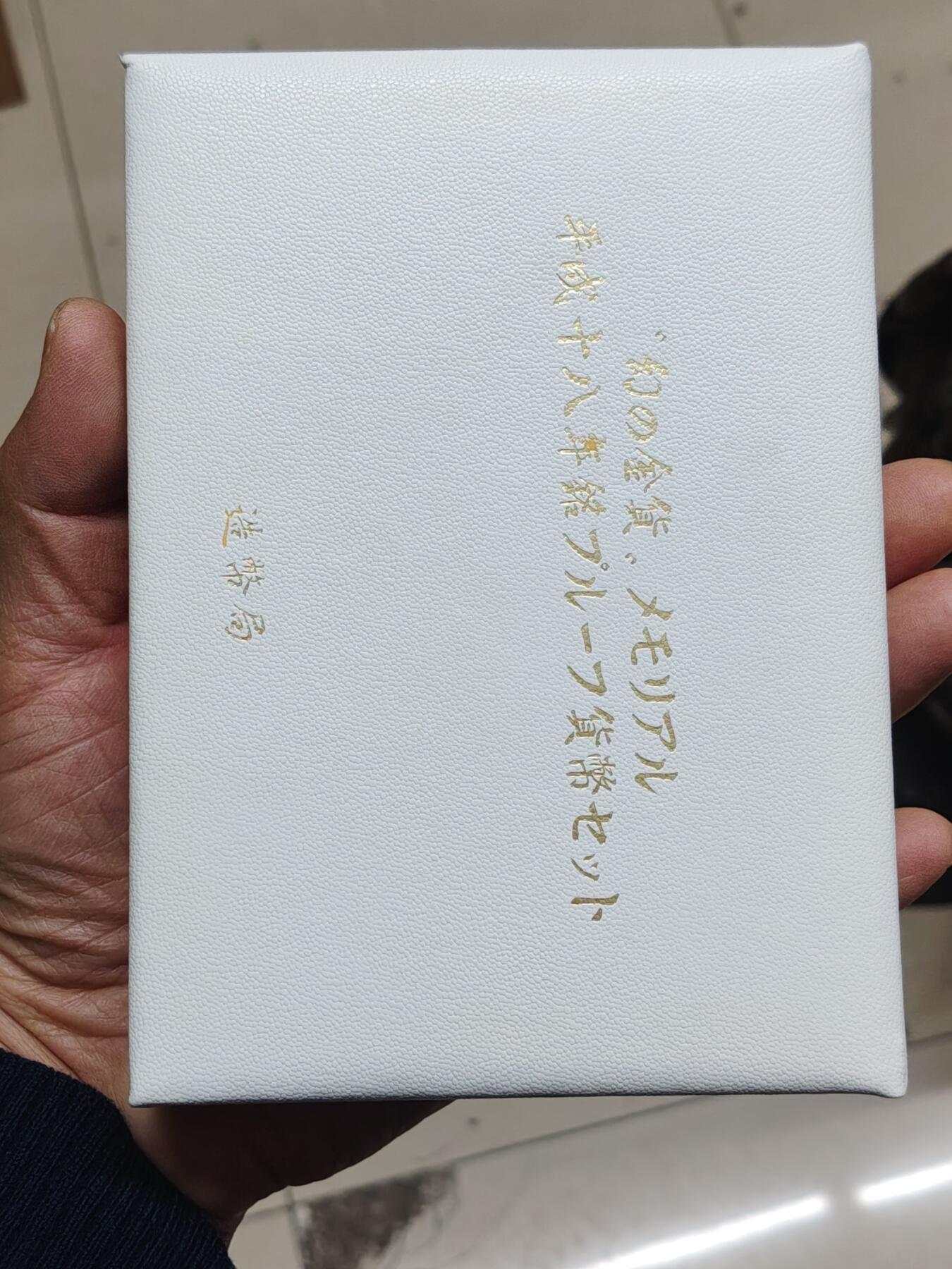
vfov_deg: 37.5
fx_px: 1870
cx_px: 476
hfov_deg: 28.6
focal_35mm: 51
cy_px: 634
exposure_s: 1/100
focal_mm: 4.84
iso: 496
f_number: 1.88
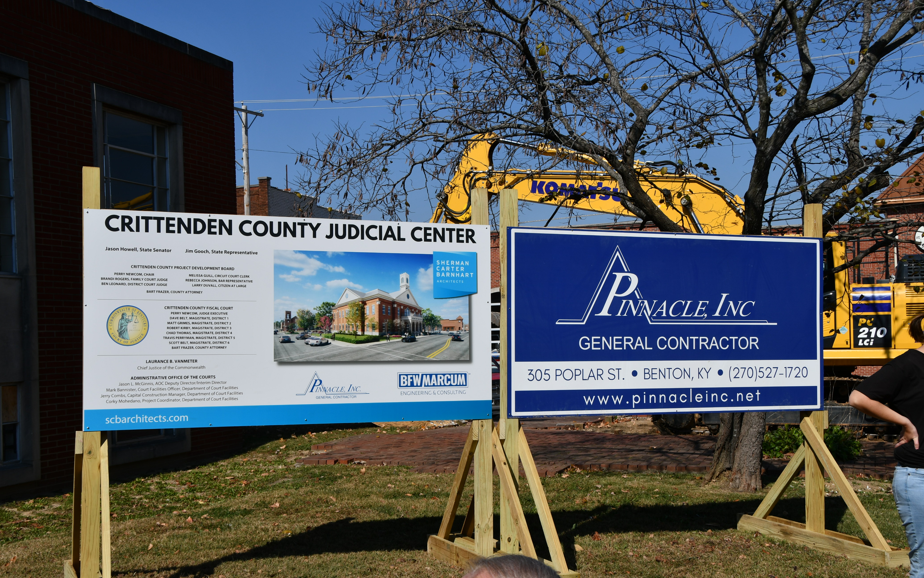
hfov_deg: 45.3
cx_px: 461
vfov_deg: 29.2
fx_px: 1108
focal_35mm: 44
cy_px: 295
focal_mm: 29
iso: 100
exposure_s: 1/400
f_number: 10
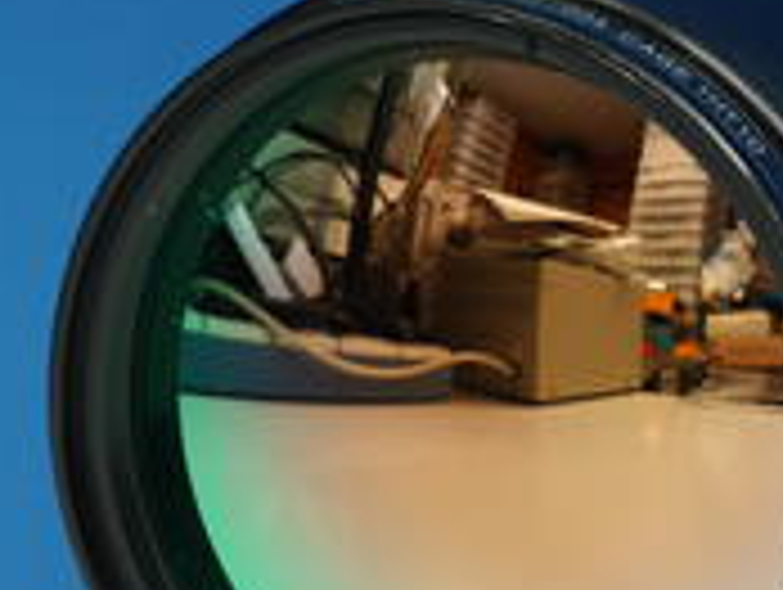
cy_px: 500
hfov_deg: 4.0
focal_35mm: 500
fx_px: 11325
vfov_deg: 3.0
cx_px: 702
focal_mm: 109
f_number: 11
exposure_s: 1/5
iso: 400
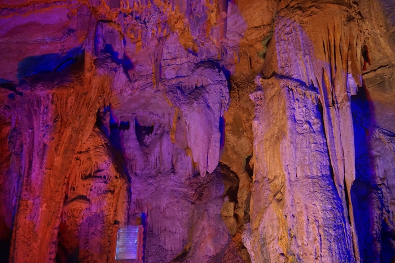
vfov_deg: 53.2
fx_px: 263
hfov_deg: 73.7
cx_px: 198
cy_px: 132
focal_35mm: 24
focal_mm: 24
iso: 6400
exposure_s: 1/125
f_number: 4
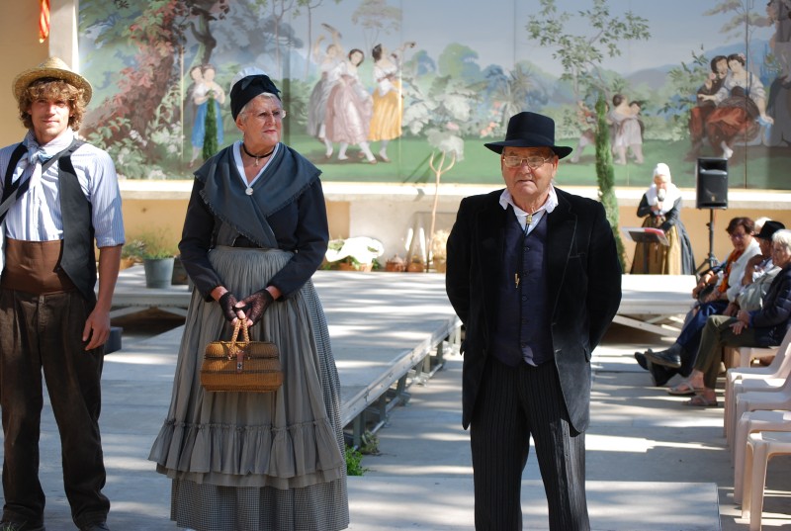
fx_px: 1816
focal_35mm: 82
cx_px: 396
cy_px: 266
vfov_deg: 16.6
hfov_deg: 24.6
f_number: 5.6
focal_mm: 55
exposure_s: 1/125
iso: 110
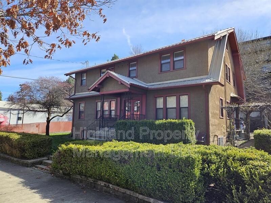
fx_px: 180
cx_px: 136
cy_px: 102
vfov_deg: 58.9
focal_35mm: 23
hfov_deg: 73.9
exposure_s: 1/876
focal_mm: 5.4
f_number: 1.8
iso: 25
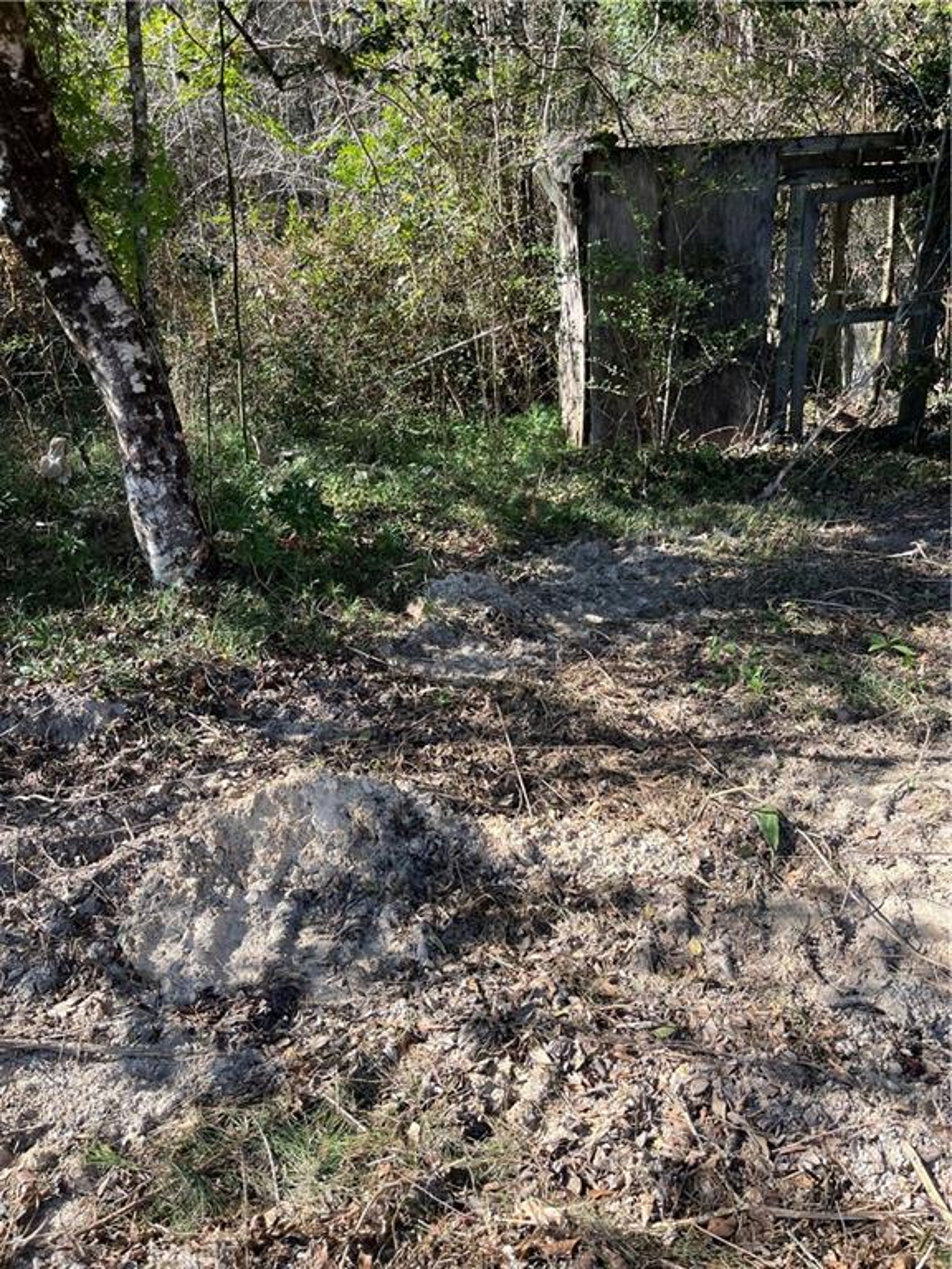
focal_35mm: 26
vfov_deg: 67.3
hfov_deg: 53.1
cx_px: 476
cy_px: 634
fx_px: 953
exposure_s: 1/469
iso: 50
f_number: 1.6
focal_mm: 5.1
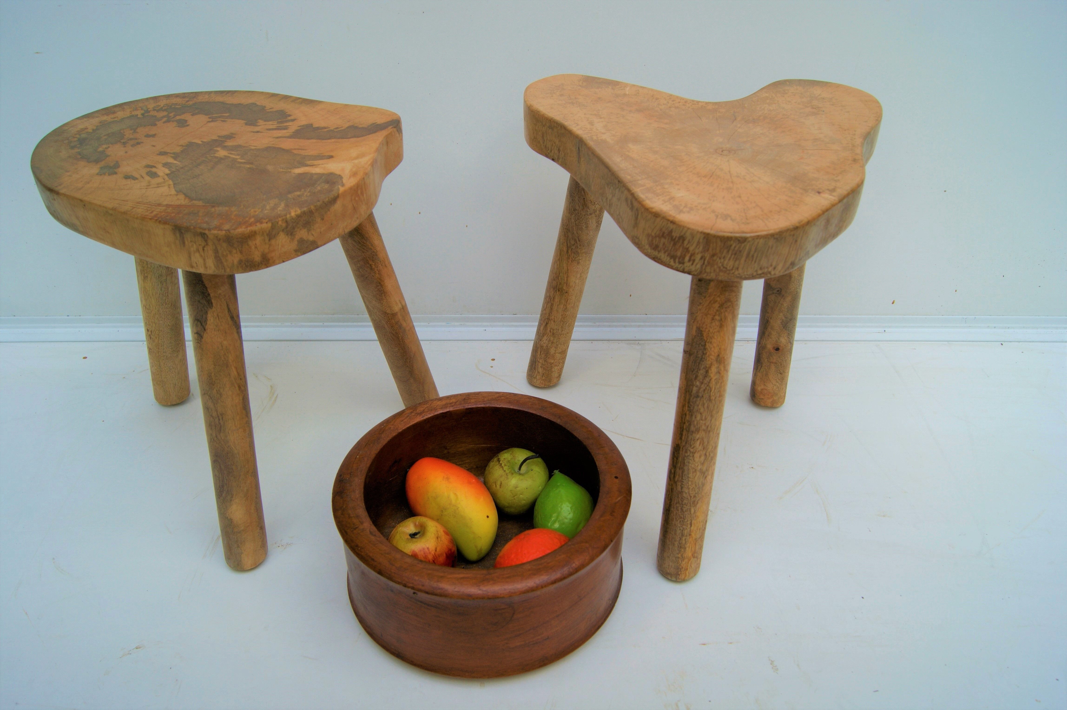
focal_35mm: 45
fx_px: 1333
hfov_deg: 43.6
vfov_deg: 29.8
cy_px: 355
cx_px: 534
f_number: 7.1
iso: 100
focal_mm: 30
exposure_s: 1/80
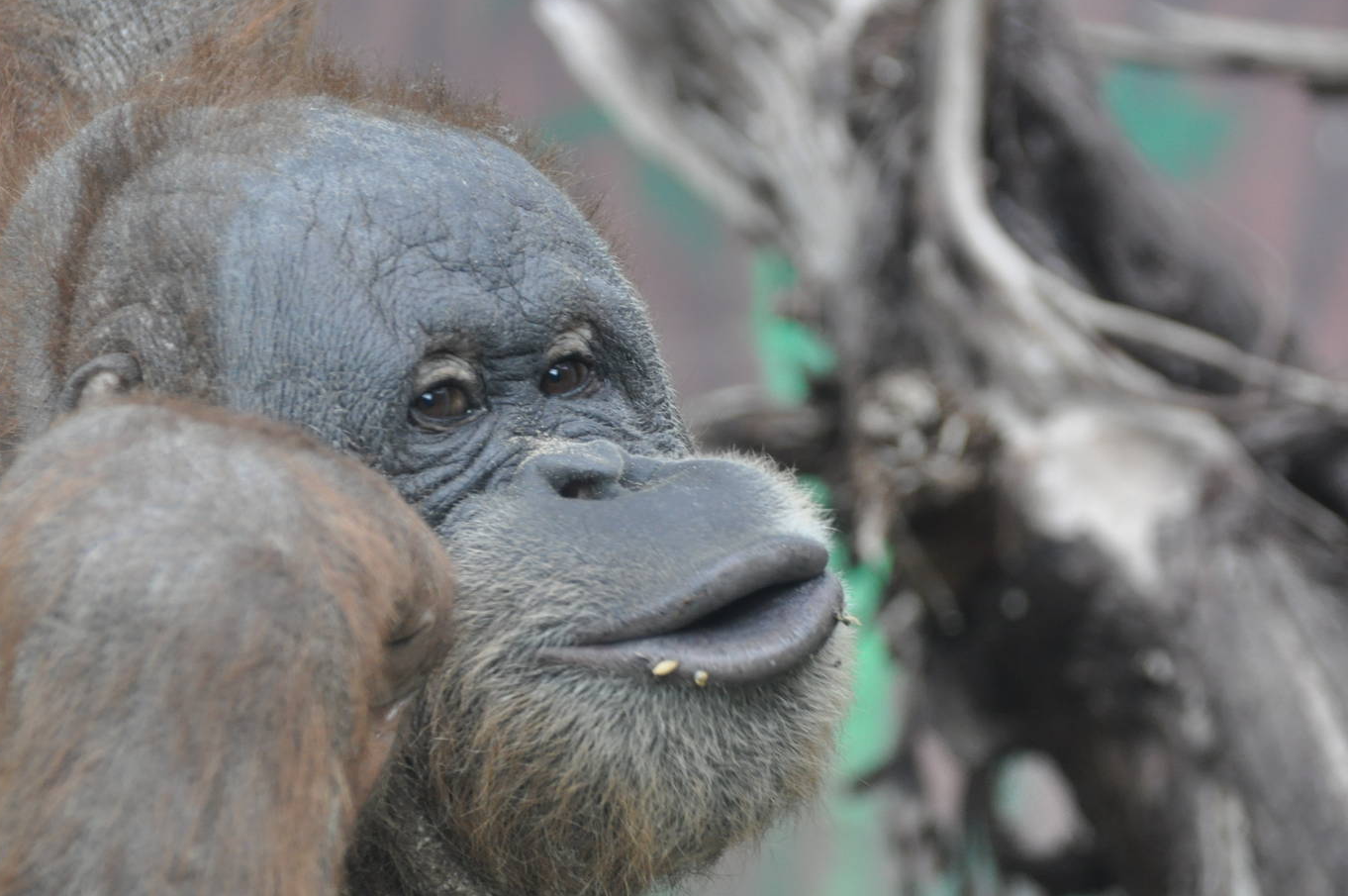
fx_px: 9560
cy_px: 512
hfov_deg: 8.1
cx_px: 635
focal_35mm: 256
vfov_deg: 5.4
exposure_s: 1/160
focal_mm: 145
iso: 1000
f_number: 5.6
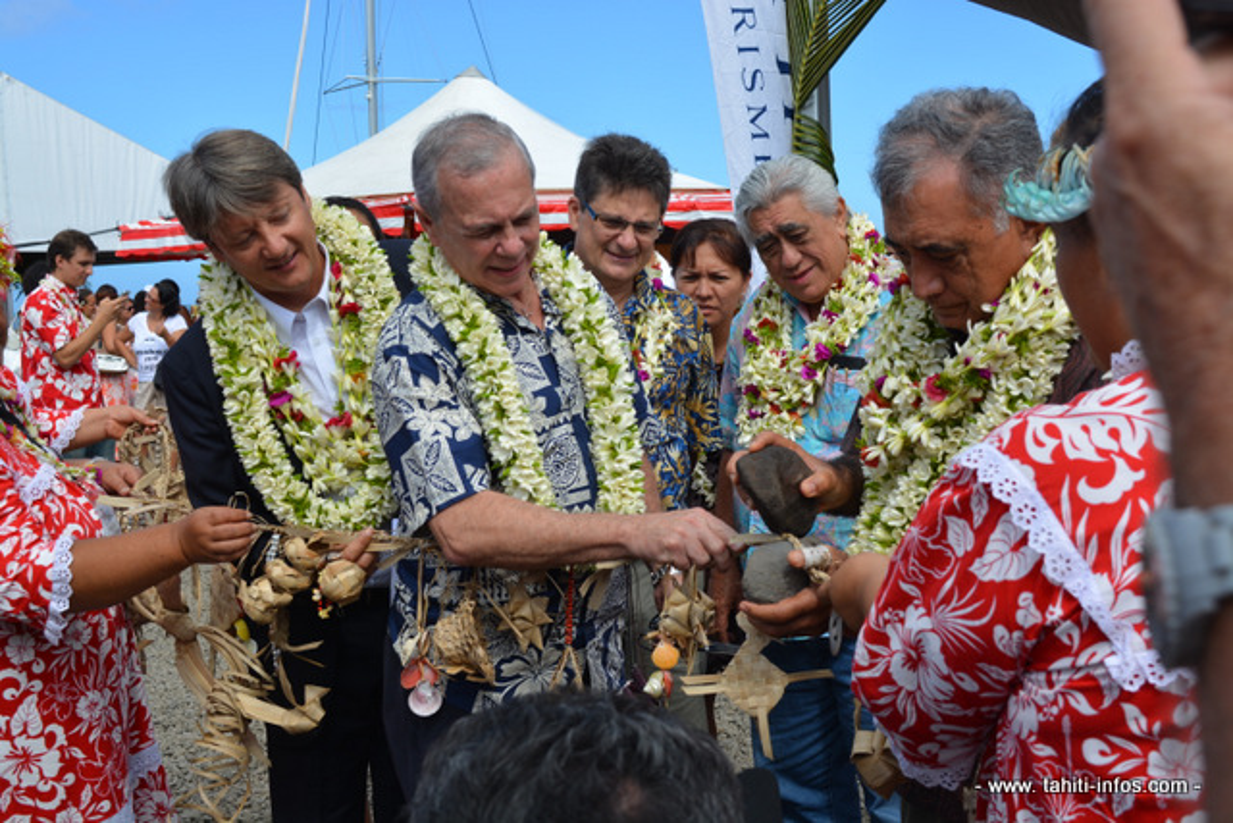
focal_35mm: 46
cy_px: 412
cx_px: 616
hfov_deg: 42.3
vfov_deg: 29.0
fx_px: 1593
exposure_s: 1/250
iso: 100
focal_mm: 31
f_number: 8
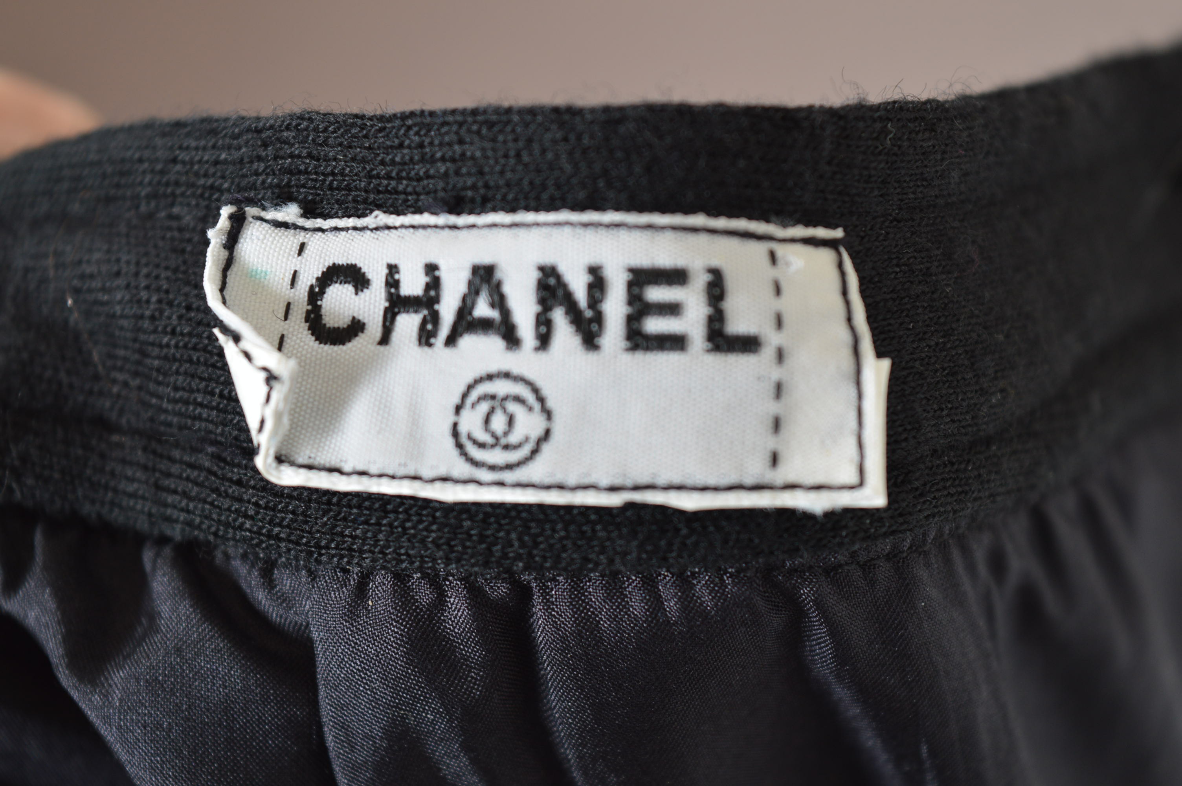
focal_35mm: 82
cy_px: 393
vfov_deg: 16.5
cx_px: 591
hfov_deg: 24.6
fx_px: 2706
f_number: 6.3
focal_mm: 55
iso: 200
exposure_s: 1/80
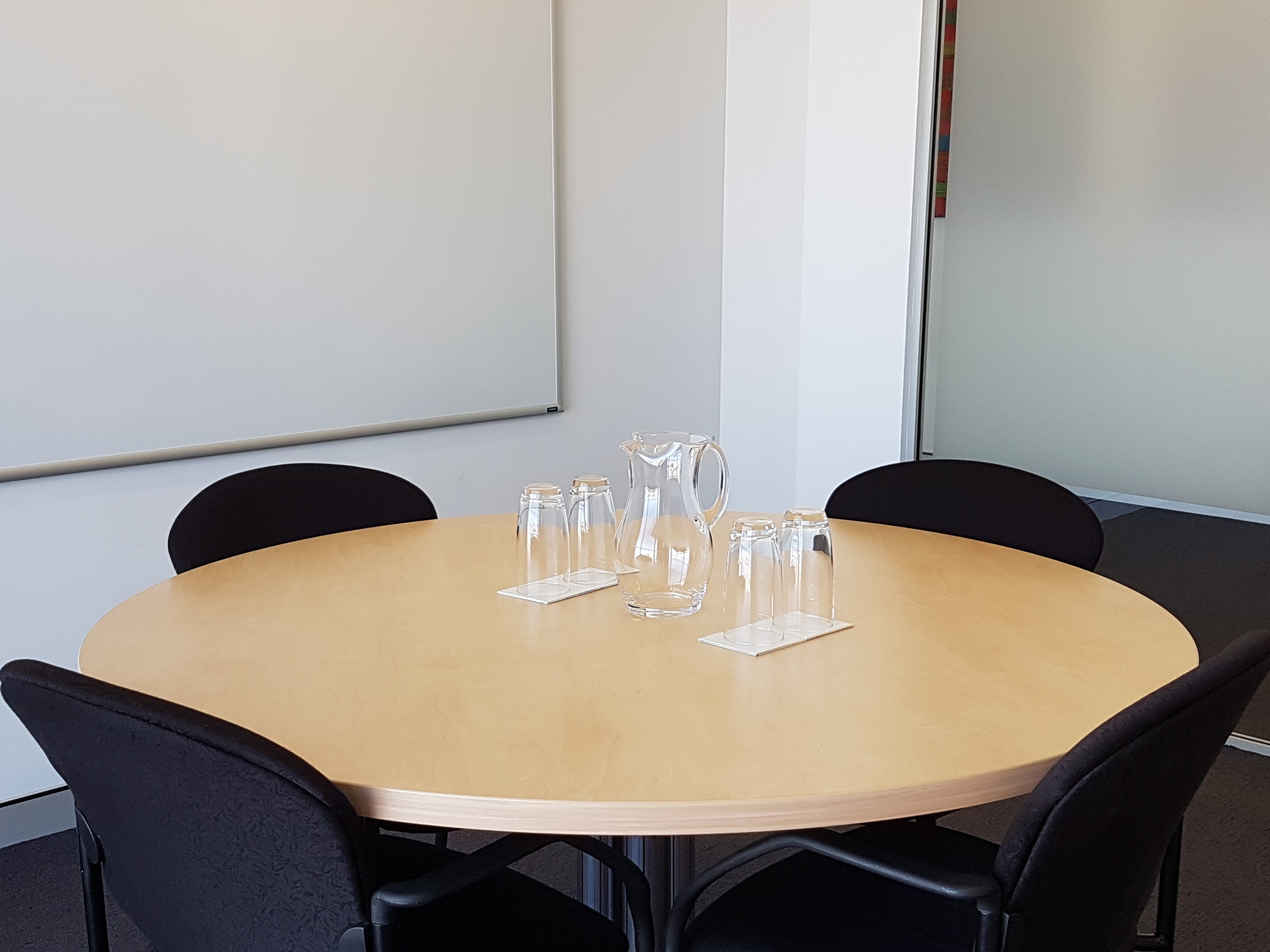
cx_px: 677
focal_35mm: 41
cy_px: 499
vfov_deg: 35.1
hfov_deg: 45.7
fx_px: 1504
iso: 80
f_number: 1.7
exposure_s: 1/100
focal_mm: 4.2
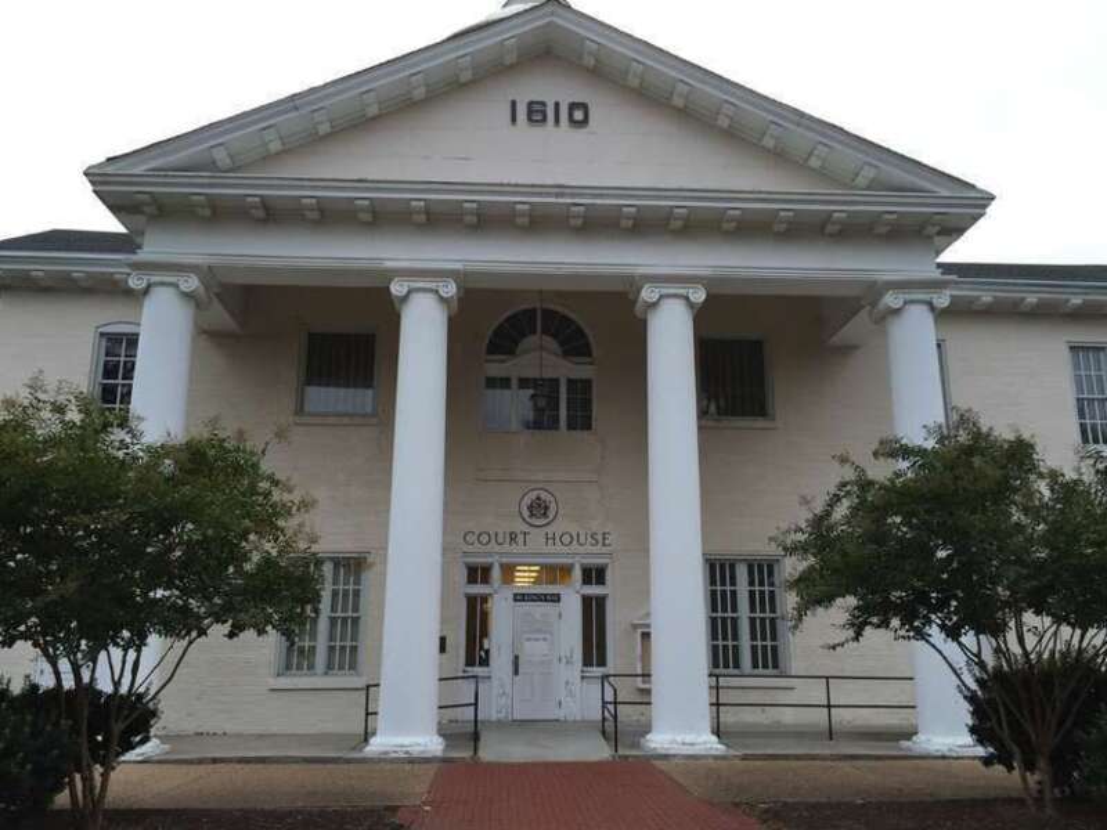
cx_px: 554
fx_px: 927
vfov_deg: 48.2
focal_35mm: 29
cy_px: 415
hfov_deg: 61.7
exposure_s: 1/40
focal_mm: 4.15
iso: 40
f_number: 2.2
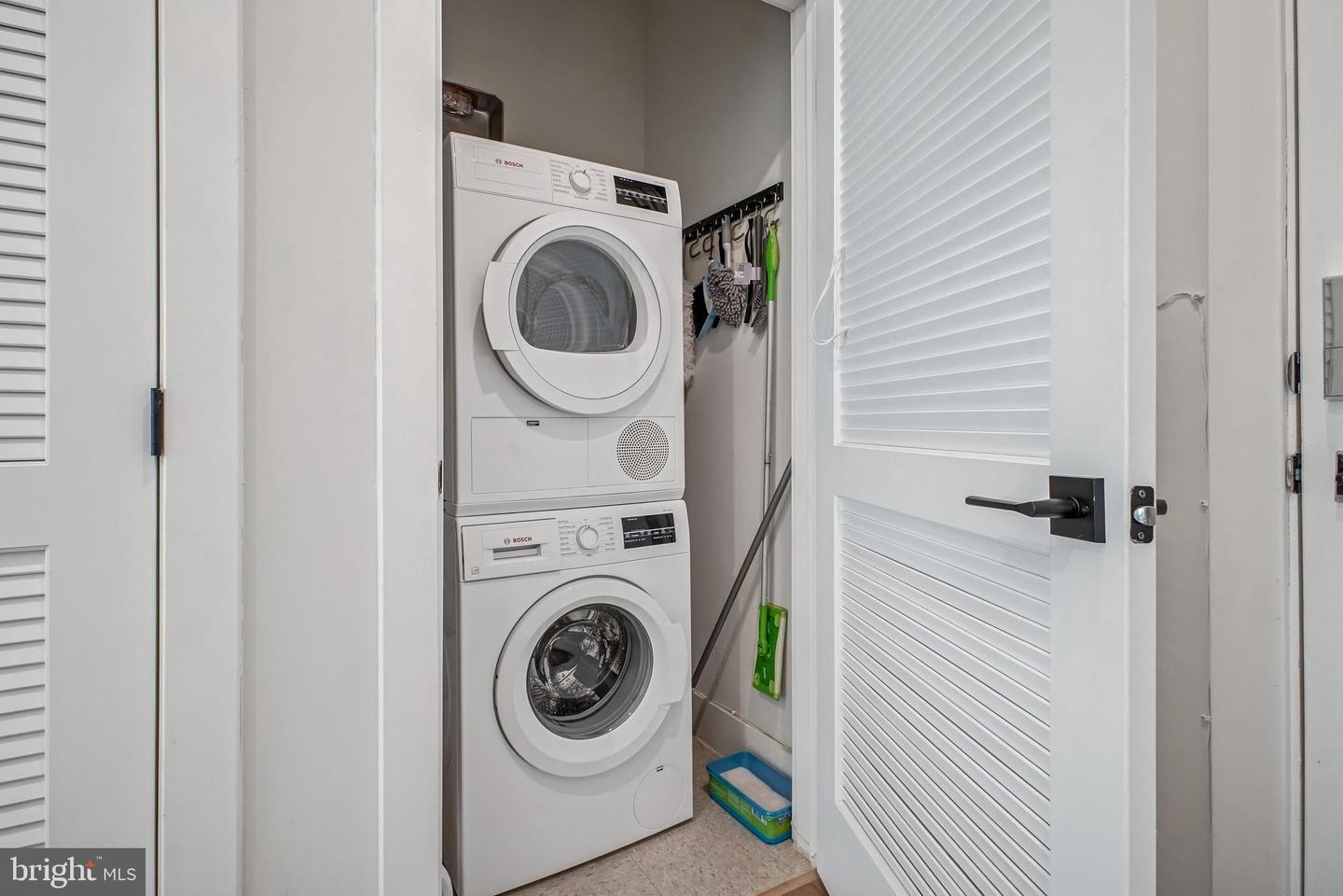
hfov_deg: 95.0
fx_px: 615
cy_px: 448
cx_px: 672
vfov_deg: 72.1
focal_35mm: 16
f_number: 8
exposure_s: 1/6
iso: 500
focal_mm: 11
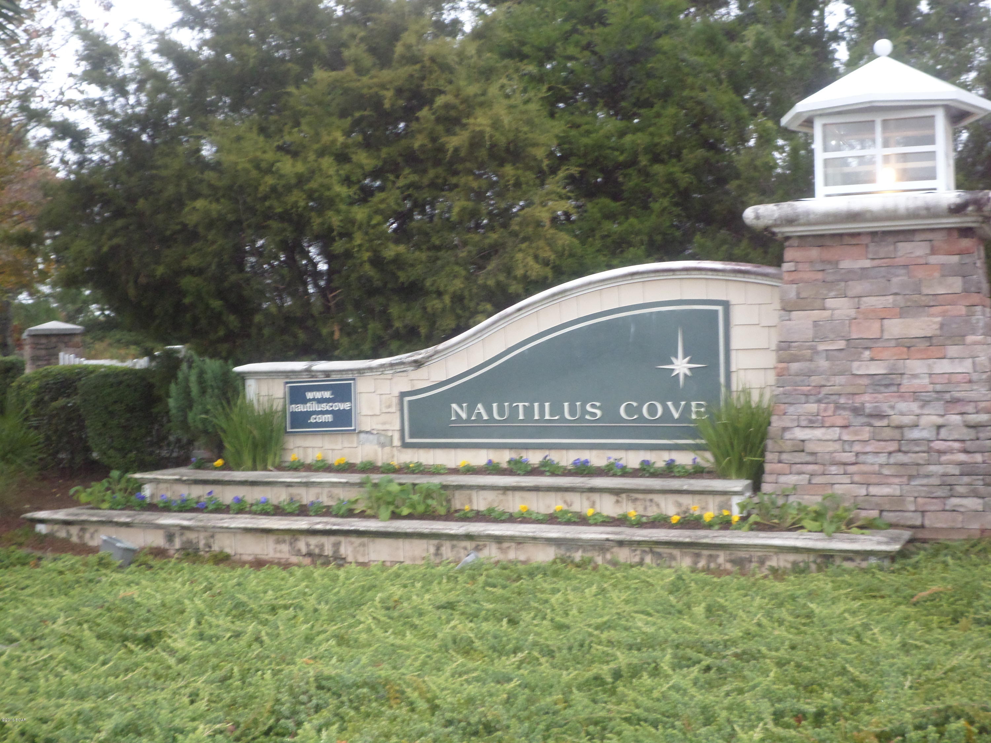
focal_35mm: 43
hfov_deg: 43.9
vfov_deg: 33.6
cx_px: 496
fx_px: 1231
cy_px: 372
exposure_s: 1/45
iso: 240
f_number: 3.2
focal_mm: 7.8
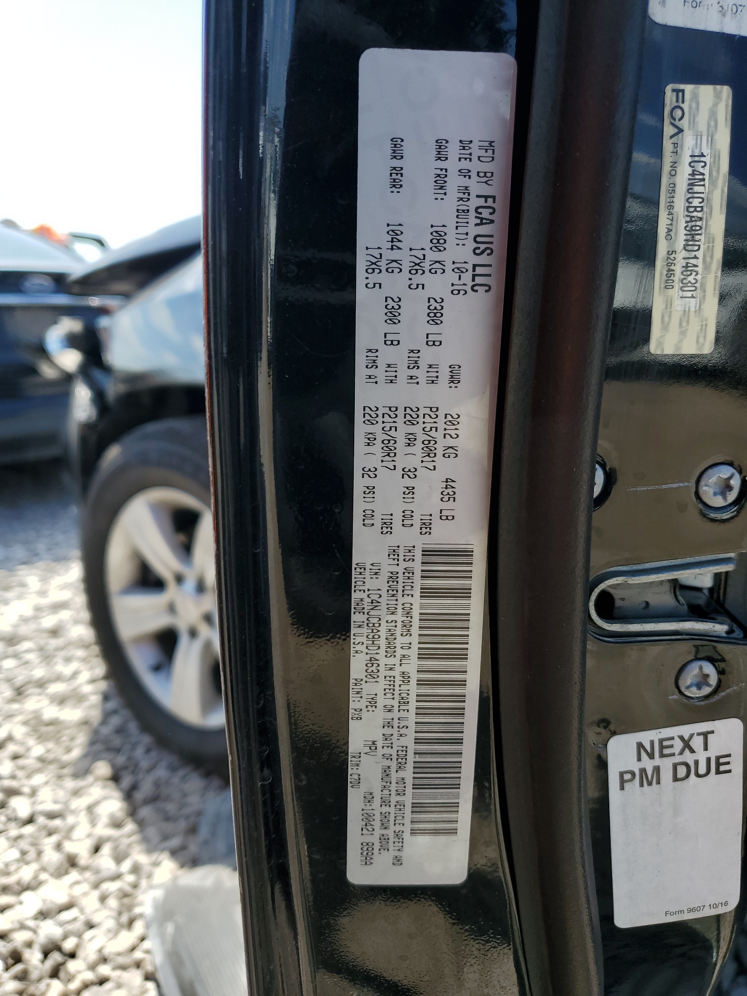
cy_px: 498
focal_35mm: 26
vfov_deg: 67.3
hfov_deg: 53.1
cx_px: 374
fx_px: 748
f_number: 1.5
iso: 50
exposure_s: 1/1429
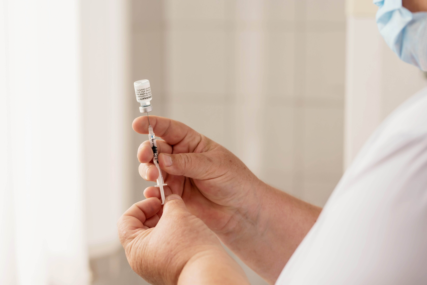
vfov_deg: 16.1
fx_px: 1009
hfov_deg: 23.9
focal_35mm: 85
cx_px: 214
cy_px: 142
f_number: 2.8
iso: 125
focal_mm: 85
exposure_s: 1/160
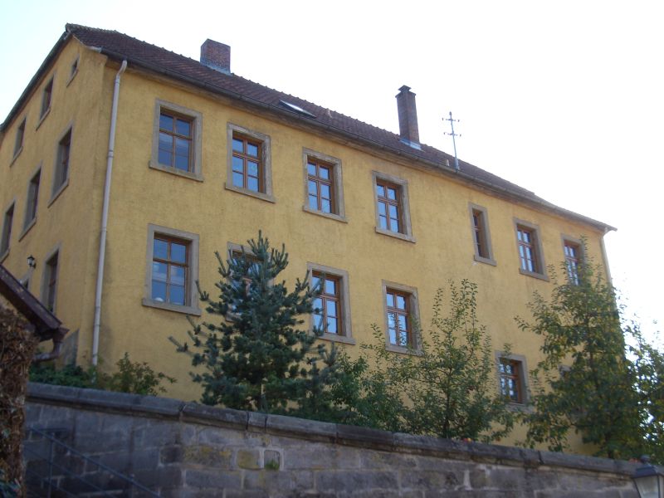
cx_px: 332
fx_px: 786
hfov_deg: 45.8
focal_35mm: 41
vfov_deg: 35.1
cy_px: 249
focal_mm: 6.8
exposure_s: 1/200
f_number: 2.8
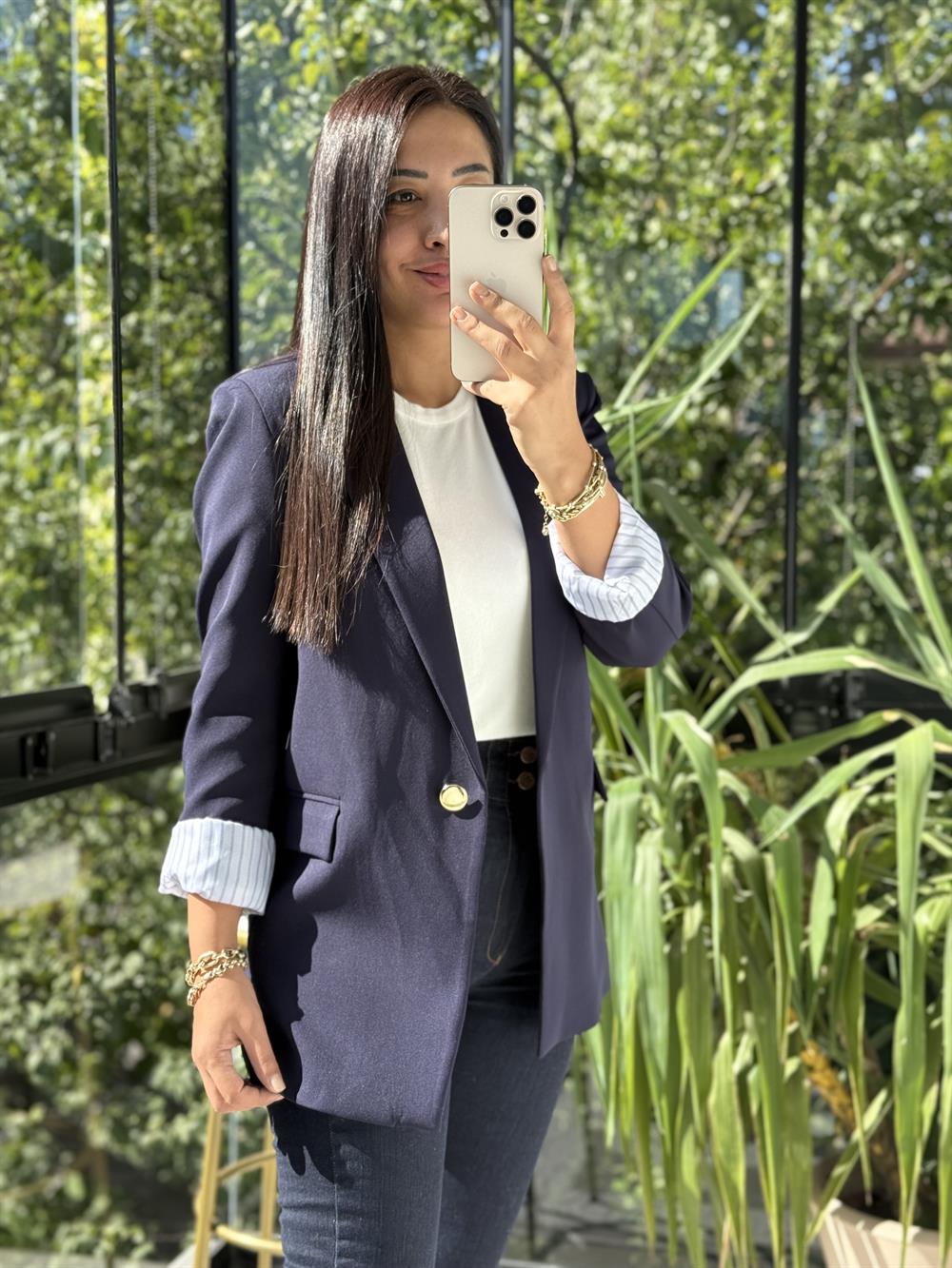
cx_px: 476
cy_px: 634
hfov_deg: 30.3
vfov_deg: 39.7
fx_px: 1760
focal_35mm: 48
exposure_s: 1/675
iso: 100
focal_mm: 6.76
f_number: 1.78
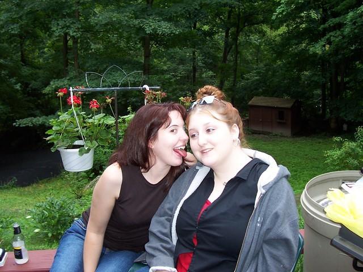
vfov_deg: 38.7
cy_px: 136
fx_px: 388
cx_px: 182
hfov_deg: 50.1
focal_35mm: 37
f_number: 2.8
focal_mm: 5.6
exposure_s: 1/60
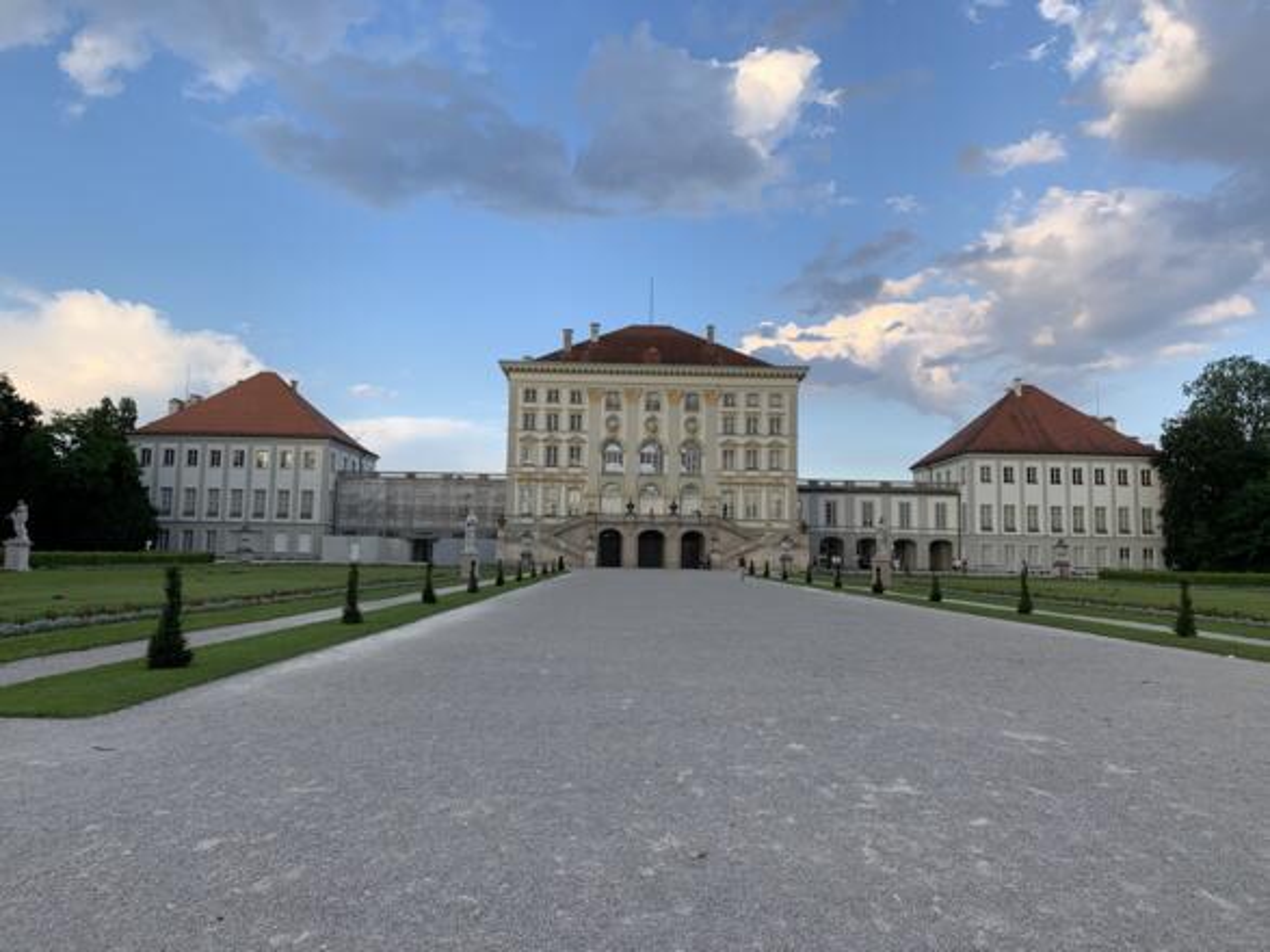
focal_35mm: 26
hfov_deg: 67.3
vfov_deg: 53.0
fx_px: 954
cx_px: 635
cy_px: 476
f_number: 1.8
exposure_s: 1/796
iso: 25
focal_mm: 4.25
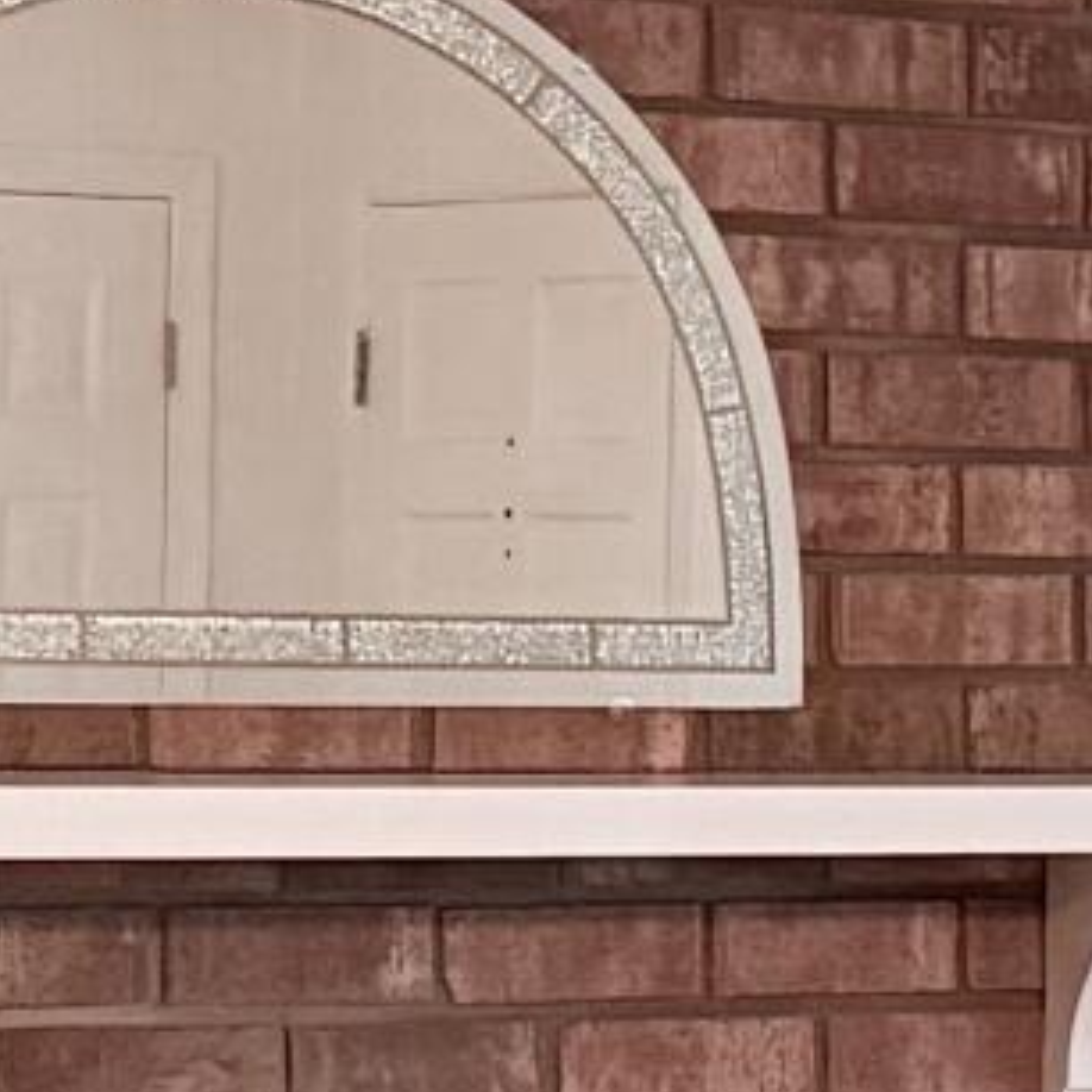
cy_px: 1135
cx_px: 1884
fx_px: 7424
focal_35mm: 208
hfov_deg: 8.2
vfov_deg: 8.4
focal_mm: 6.76
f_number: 1.78
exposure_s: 1/60
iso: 400
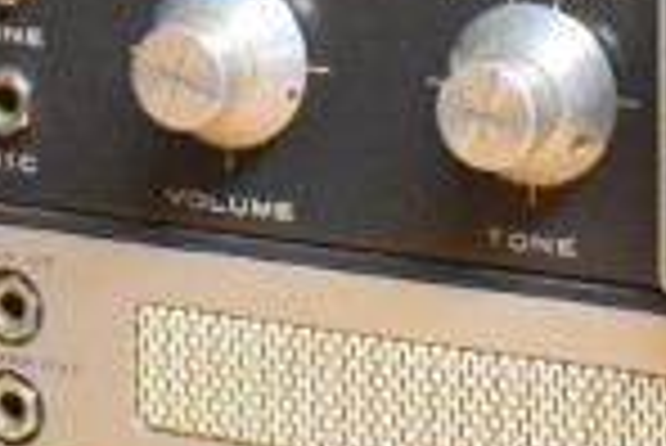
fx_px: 4253
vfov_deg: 5.9
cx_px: 22
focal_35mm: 230
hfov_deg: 8.9
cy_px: -320
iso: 3200
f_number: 3.8
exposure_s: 1/125
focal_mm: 21
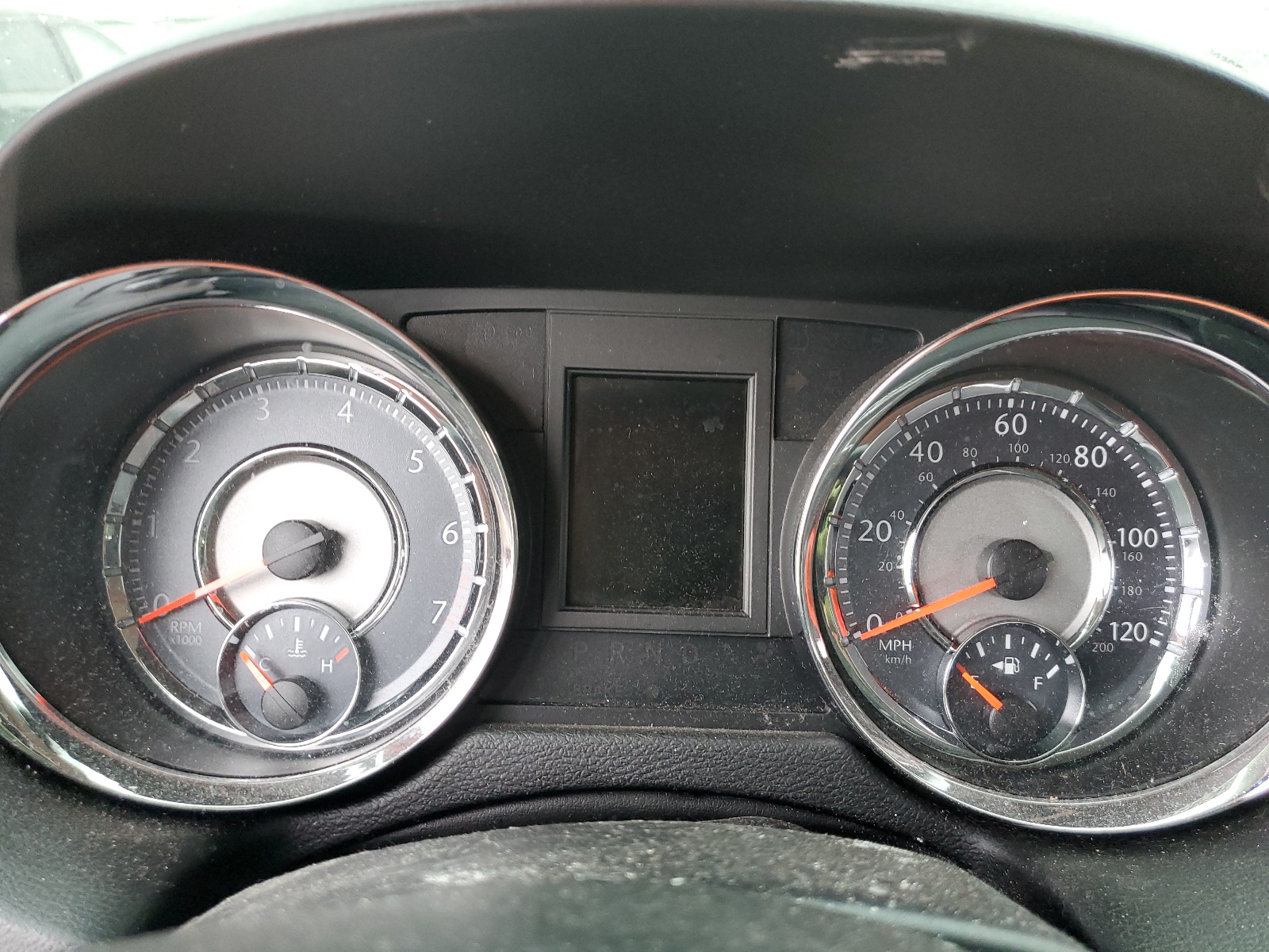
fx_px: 953
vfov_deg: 53.1
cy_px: 476
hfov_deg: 67.3
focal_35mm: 26
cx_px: 634
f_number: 1.5
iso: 132
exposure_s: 1/60.2
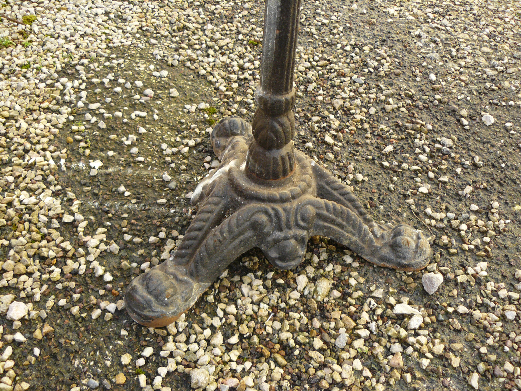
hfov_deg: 51.4
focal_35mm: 36
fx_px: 542
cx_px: 260
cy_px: 196
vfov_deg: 39.7
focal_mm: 6
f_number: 3.2
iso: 100
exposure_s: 1/125
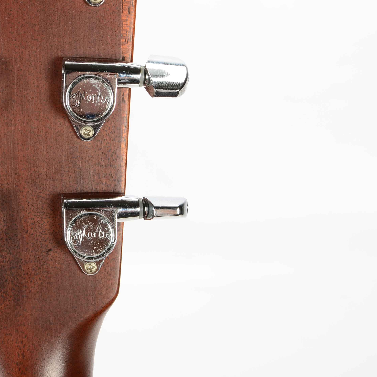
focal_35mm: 107
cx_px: 34
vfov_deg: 16.2
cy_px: 114
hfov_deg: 16.1
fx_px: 1318
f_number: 14
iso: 100
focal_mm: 38
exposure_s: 1/160
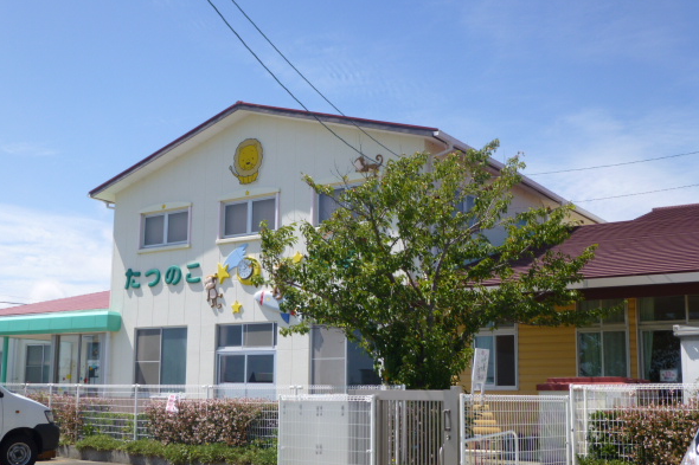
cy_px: 267
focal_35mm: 44
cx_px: 329
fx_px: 854
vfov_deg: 30.5
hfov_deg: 44.5
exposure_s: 1/1000
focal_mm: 6.9
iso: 100
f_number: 3.7
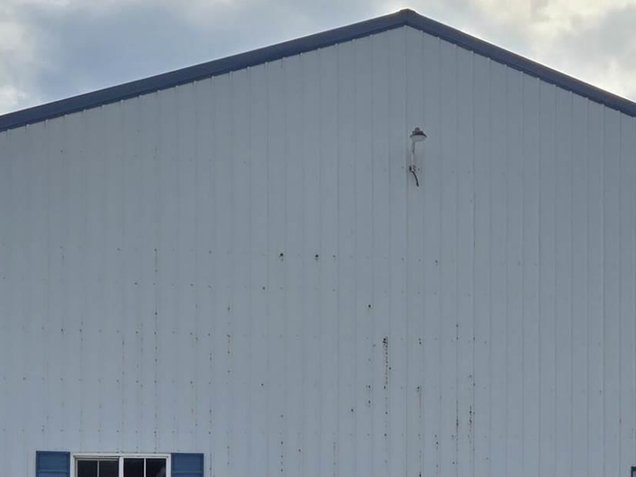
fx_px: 1580
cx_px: 450
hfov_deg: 22.6
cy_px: 483
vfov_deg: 16.8
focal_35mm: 86
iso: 25
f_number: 1.8
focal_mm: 5.4
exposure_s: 1/5860
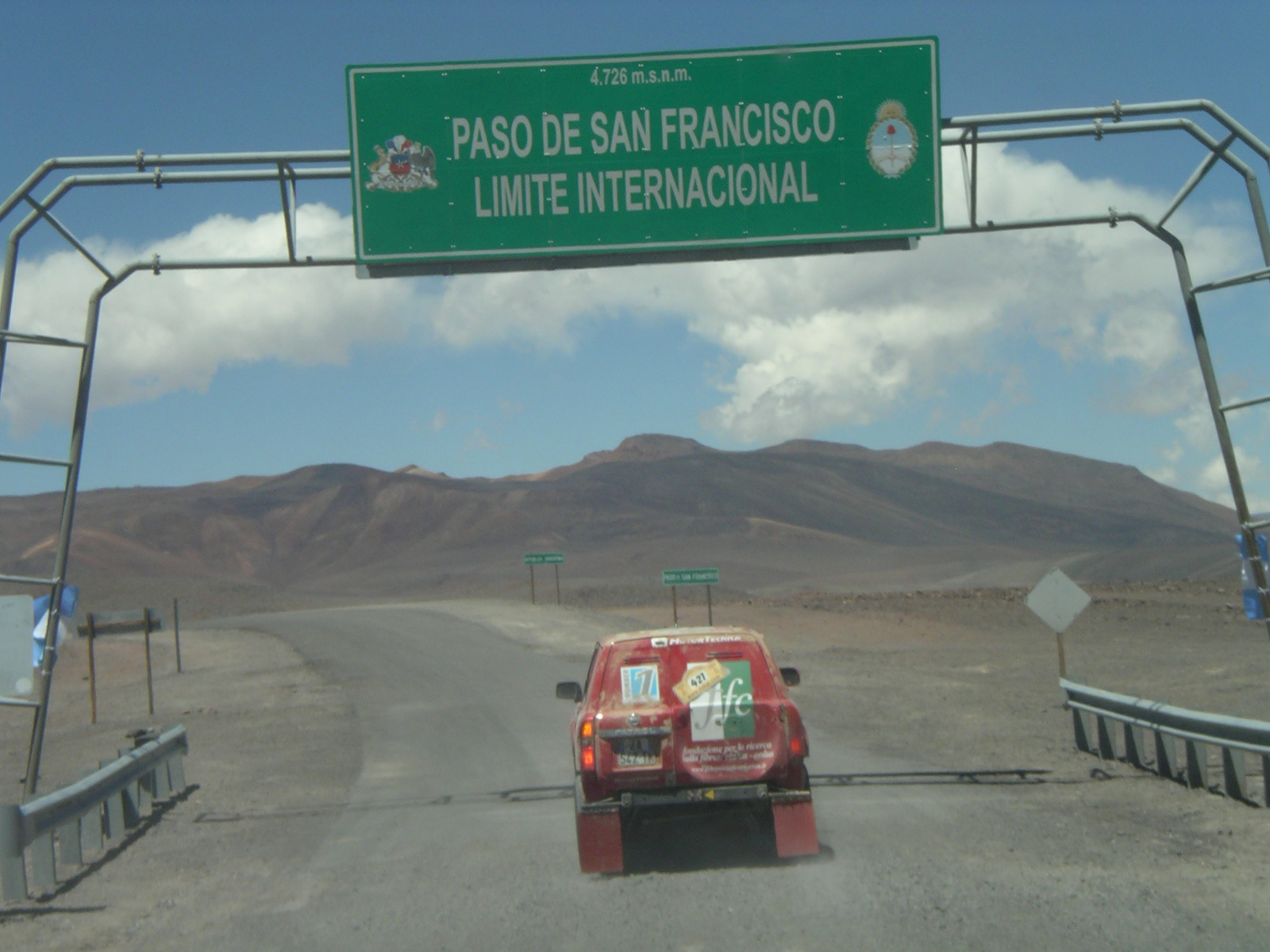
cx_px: 635
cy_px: 476
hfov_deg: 18.9
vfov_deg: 14.2
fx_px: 3816
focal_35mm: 104
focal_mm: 16
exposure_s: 1/160
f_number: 9.6
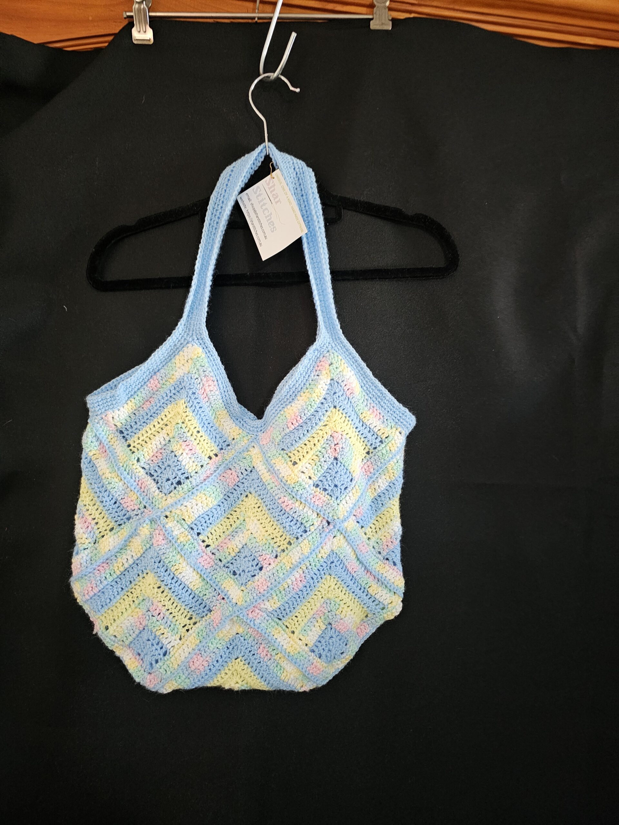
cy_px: 412
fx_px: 548
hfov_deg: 58.9
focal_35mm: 23
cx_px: 310
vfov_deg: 73.9
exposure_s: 1/30
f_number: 1.7
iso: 500
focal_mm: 6.3
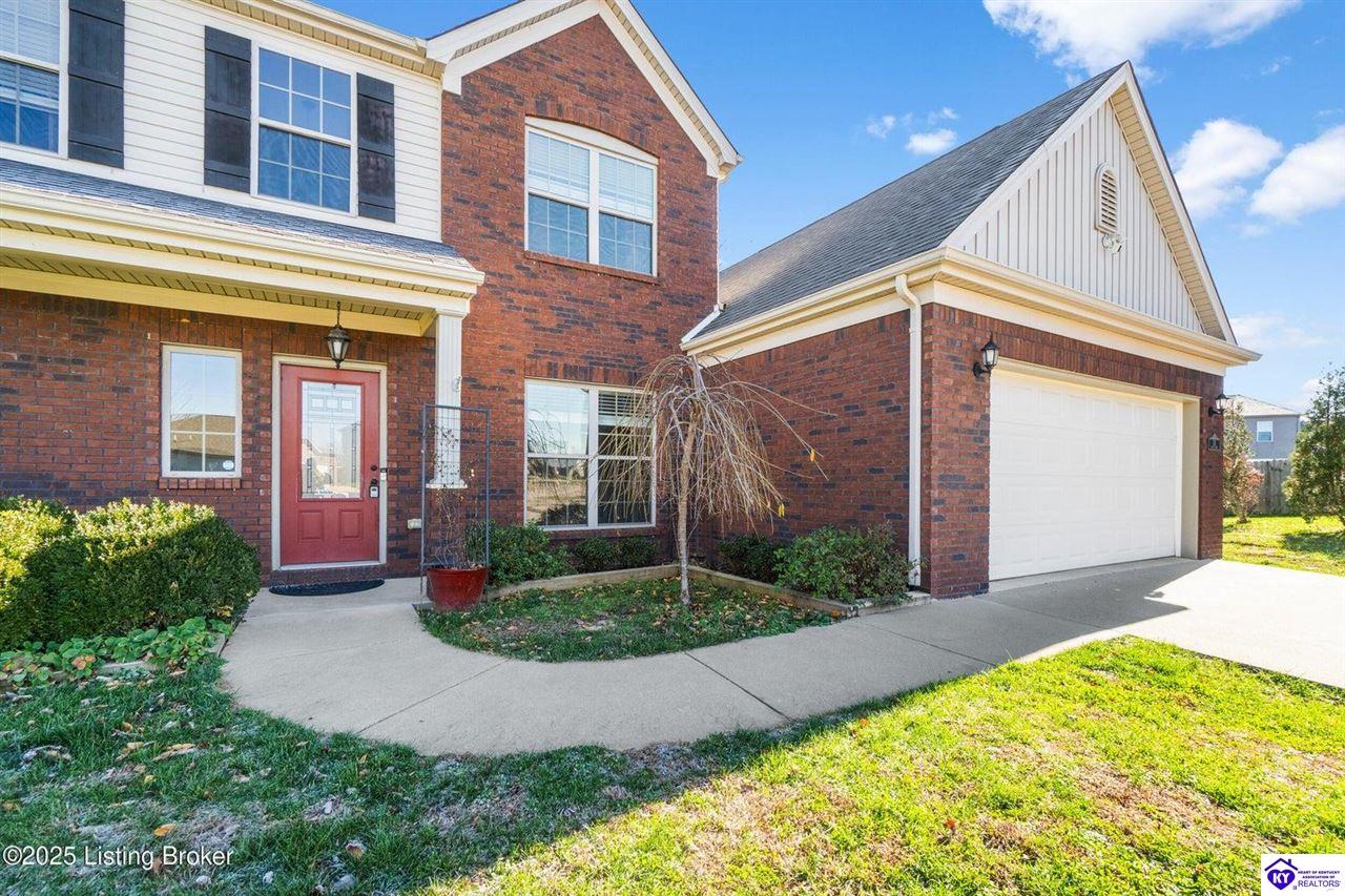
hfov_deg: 100.4
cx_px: 672
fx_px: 560
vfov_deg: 77.3
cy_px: 448
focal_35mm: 15
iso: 400
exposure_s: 1/320
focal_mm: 10
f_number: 8
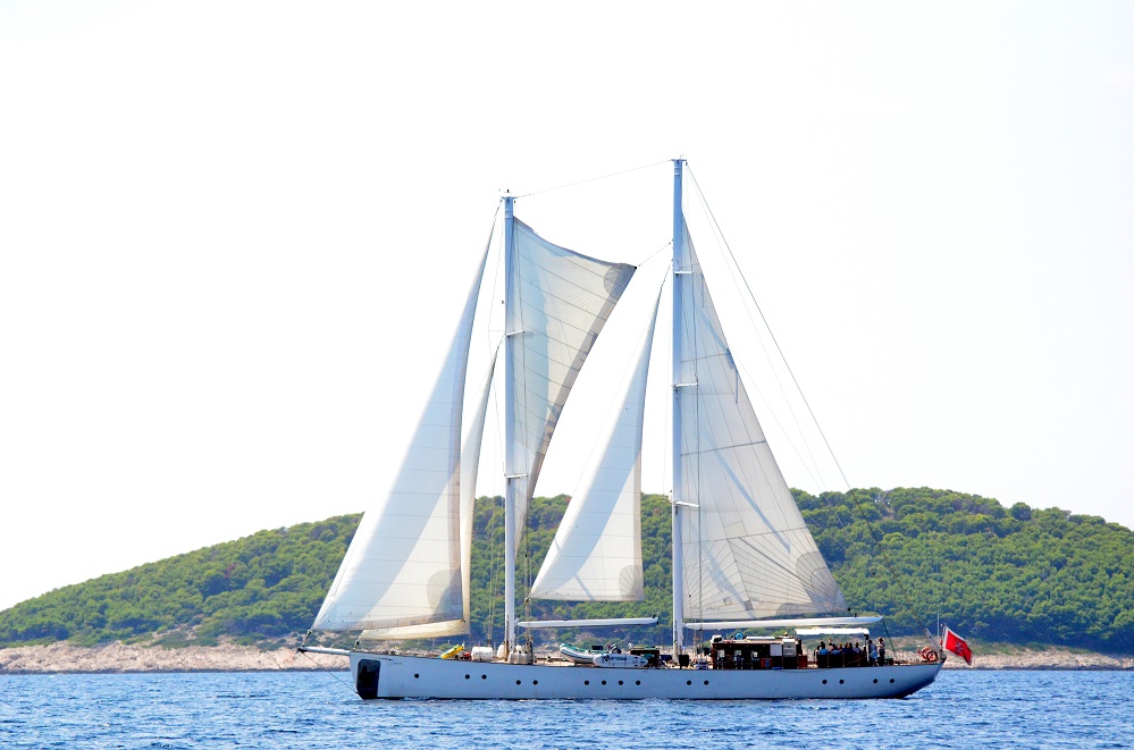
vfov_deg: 6.7
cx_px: 567
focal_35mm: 202
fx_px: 6364
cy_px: 375
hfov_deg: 10.2
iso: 2000
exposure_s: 1/8000
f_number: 4.8
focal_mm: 135
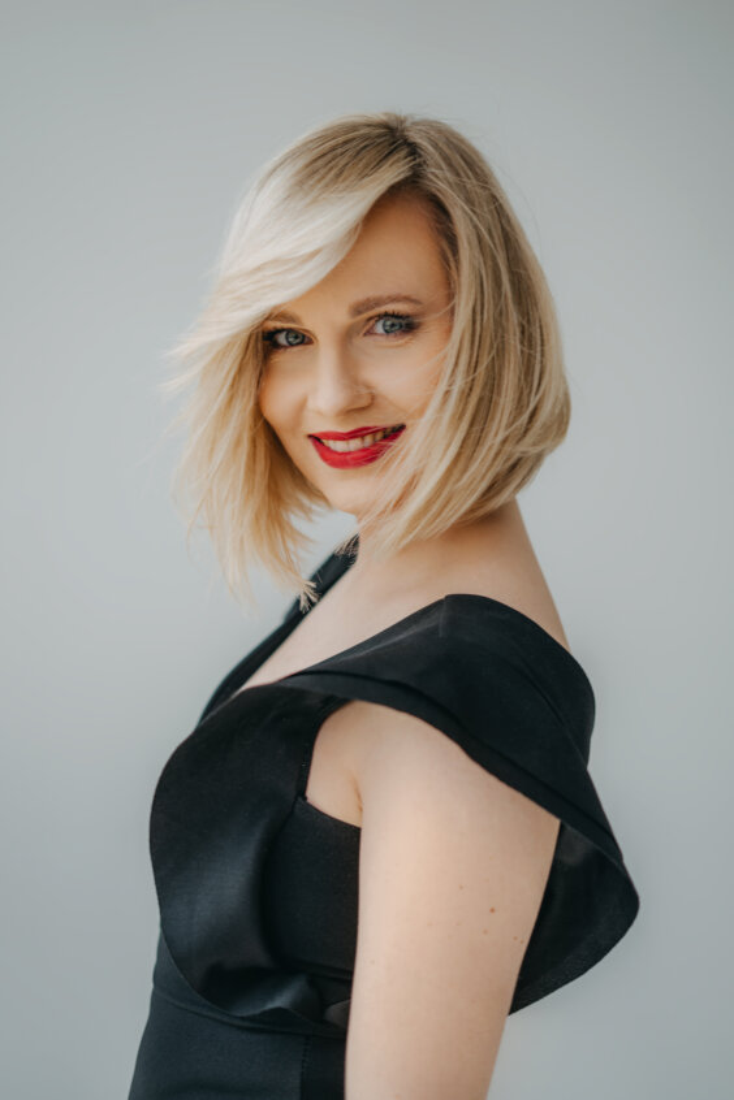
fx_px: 1529
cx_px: 367
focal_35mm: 50
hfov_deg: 27.0
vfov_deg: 39.6
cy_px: 550
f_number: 2.2
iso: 100
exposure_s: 1/250
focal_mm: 50
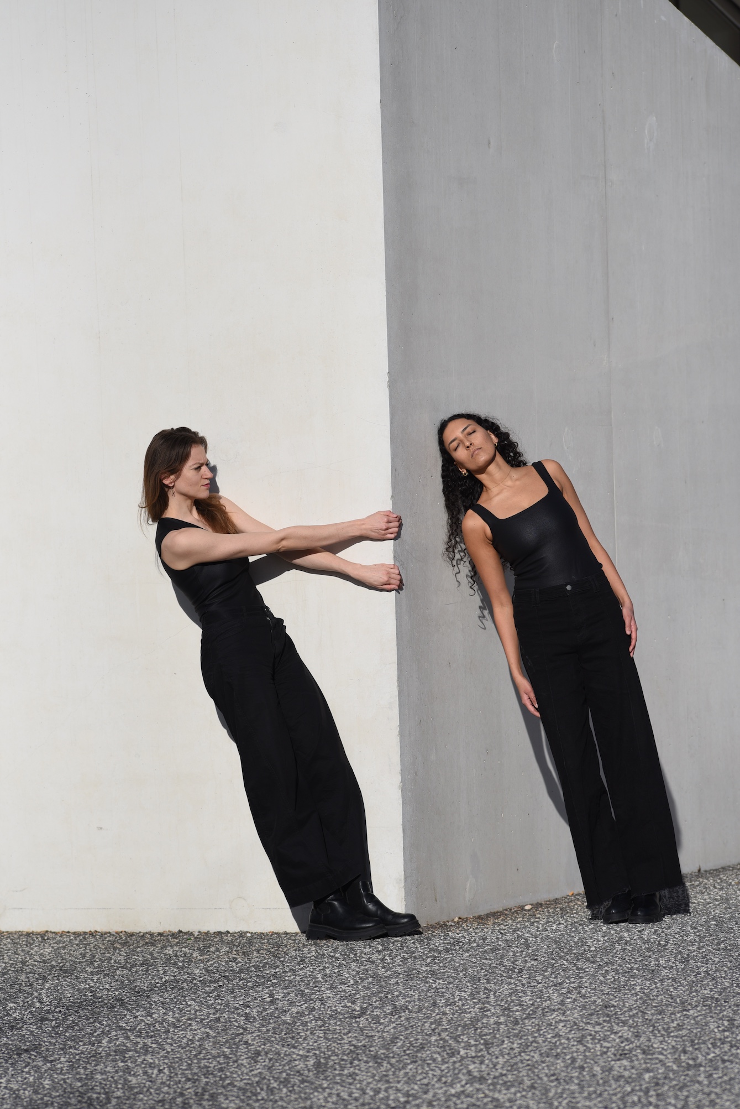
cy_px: 554
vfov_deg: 39.6
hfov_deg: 27.0
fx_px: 1540
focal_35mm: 50
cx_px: 370
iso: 100
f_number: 2
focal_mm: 50
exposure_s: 1/3200
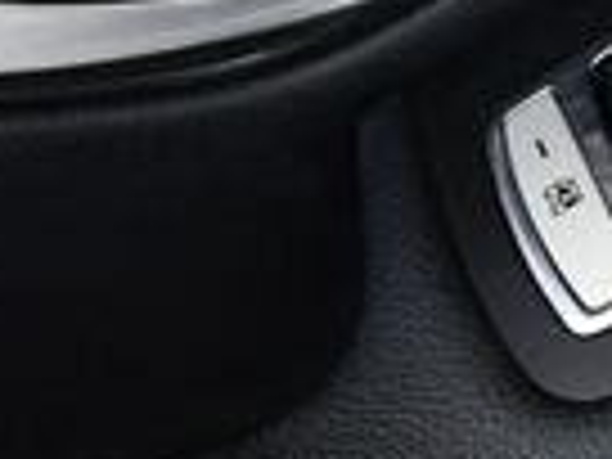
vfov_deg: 6.7
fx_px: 3836
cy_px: -423
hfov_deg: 8.9
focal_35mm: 217
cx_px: 976
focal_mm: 24
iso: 400
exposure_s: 1/250
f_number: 5.6
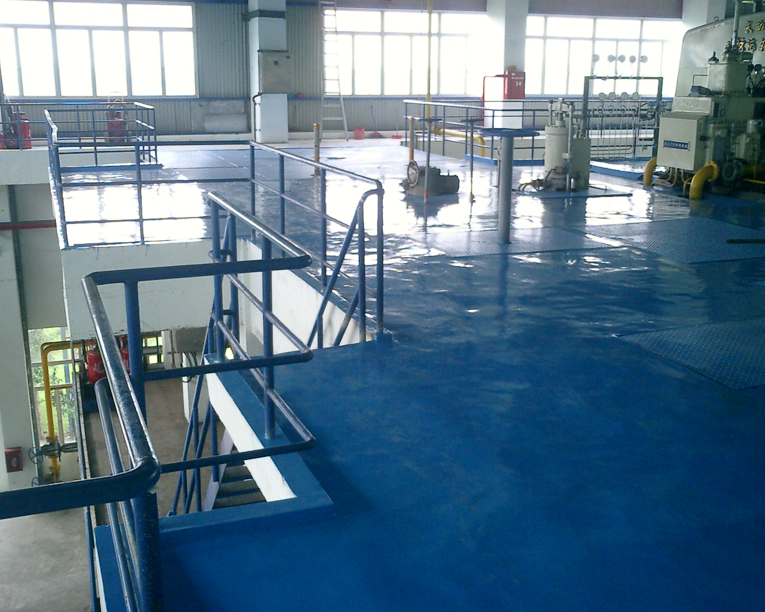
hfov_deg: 47.9
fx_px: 860
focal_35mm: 38
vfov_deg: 39.2
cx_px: 393
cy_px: 304
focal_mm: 7.5
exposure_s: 1/80
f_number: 3.2
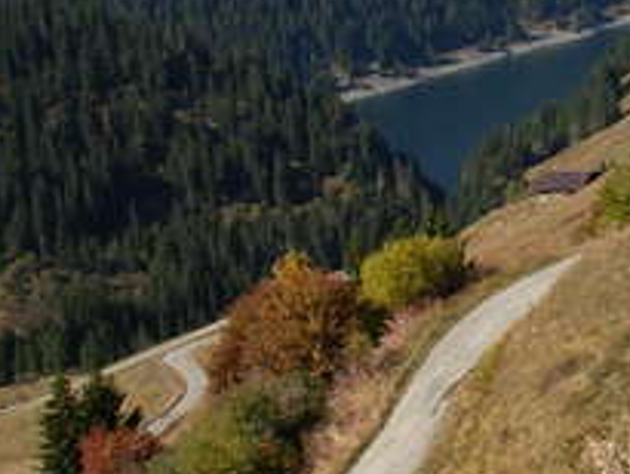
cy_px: 52
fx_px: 2021
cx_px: 691
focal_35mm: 111
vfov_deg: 13.2
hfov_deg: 17.1
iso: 79
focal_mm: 6.3
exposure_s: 1/456
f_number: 4.9
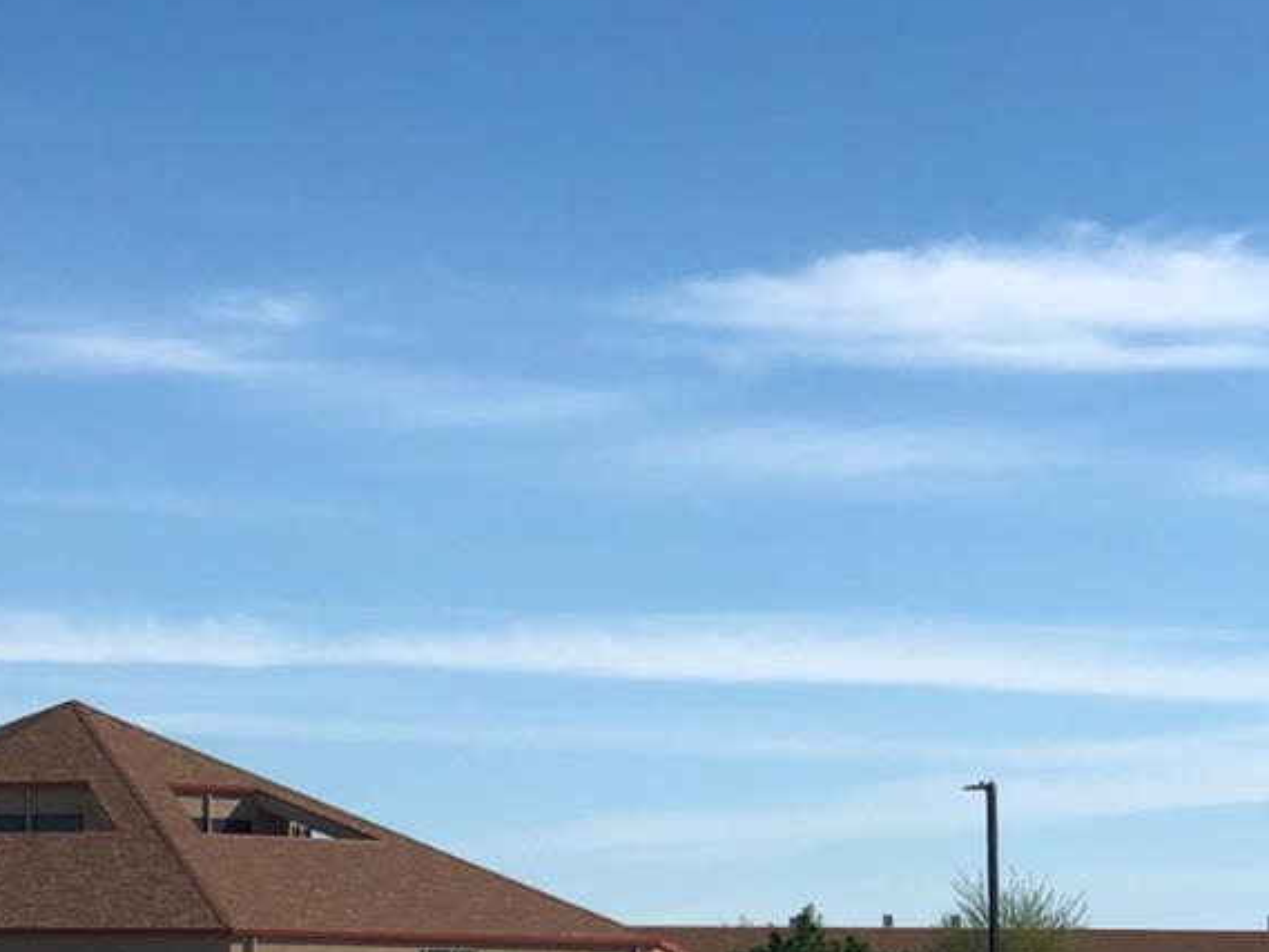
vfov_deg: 10.8
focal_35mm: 137
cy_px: 825
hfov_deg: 14.3
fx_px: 5023
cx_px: 268
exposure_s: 1/1600
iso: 16
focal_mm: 6
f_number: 2.4
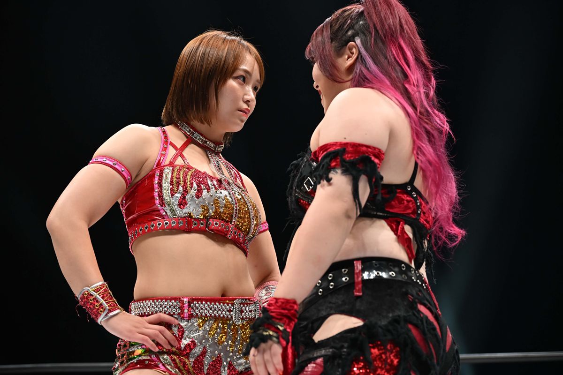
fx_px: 1157
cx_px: 282
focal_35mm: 74
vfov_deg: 18.4
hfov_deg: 27.3
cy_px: 188
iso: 2500
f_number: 4
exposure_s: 1/1000
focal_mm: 74
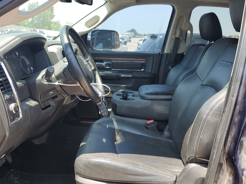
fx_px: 234
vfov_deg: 42.9
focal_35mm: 33
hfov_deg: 55.4
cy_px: 96
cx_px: 123
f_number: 1.5
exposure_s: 1/455
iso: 50
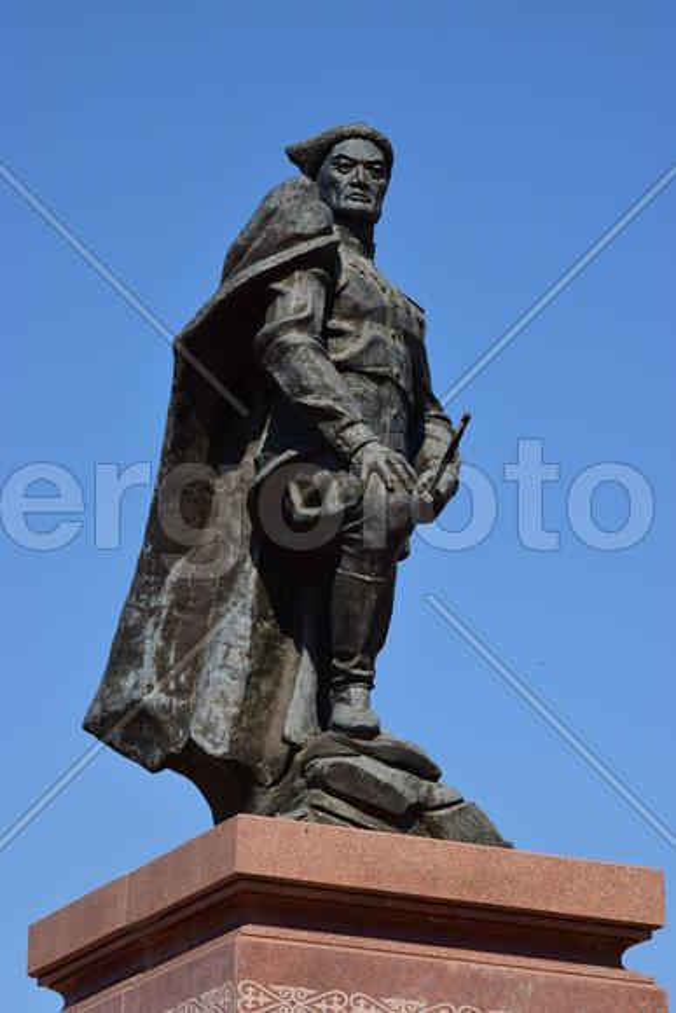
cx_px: 338
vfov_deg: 16.1
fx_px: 3589
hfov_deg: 10.8
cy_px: 506
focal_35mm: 128
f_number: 11
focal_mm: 85
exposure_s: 1/160
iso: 100
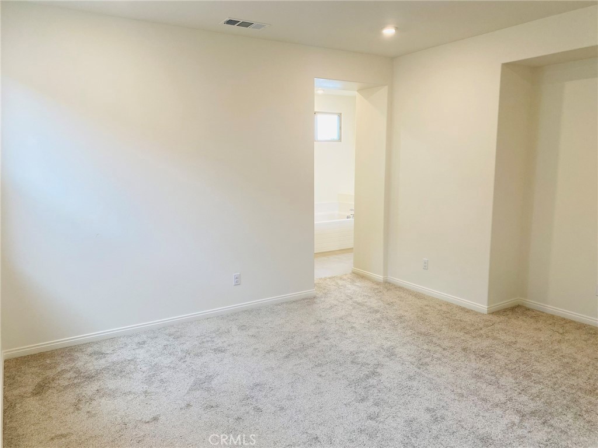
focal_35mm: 26
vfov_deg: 53.1
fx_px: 449
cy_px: 224
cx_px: 299
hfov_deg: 67.3
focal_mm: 4.25
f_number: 1.8
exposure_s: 1/120
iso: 100
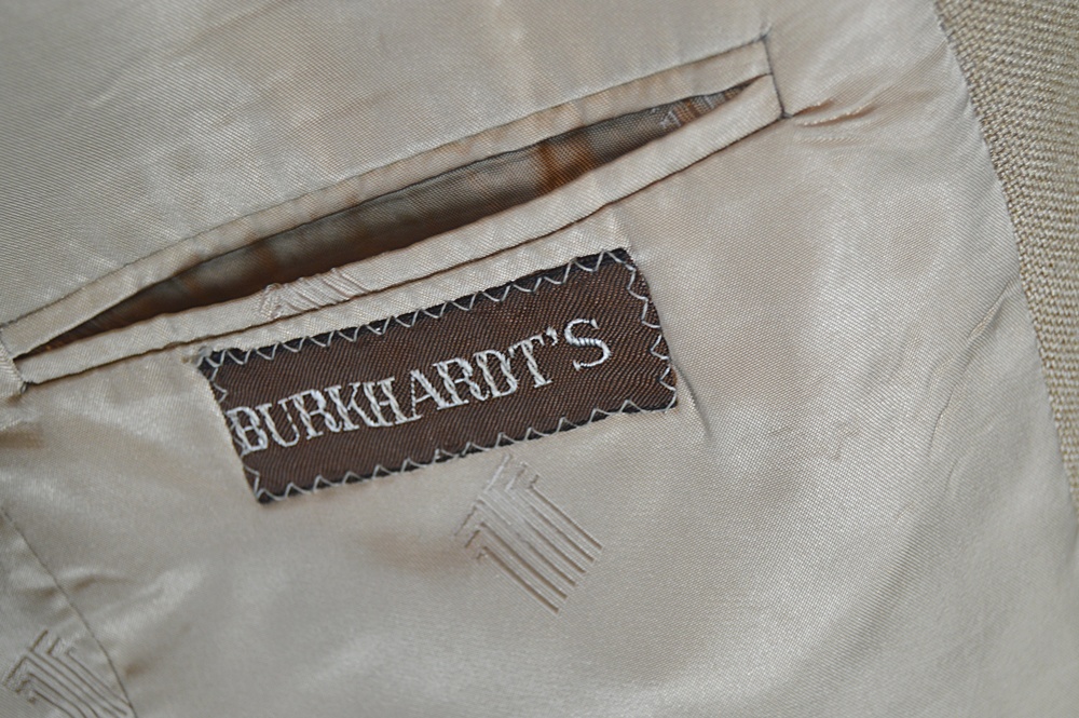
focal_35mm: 60
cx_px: 540
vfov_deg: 22.6
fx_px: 1797
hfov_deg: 33.4
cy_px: 359
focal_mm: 40
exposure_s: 1/60
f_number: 5
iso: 500
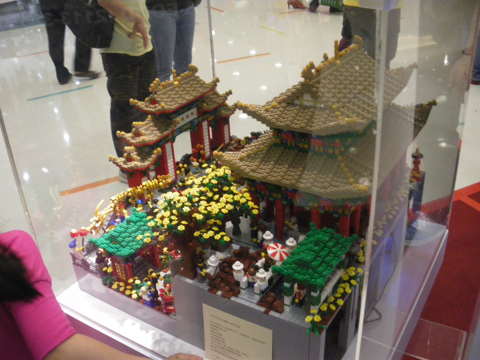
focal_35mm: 36
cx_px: 240
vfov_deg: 39.7
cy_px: 180
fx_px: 499
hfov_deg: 51.4
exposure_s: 1/50
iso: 400
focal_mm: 6.3
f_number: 3.5
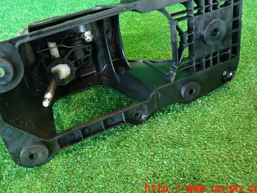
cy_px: 72
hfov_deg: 56.4
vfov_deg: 43.8
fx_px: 238
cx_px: 104
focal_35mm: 32
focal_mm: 4.5
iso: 400
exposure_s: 1/30
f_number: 2
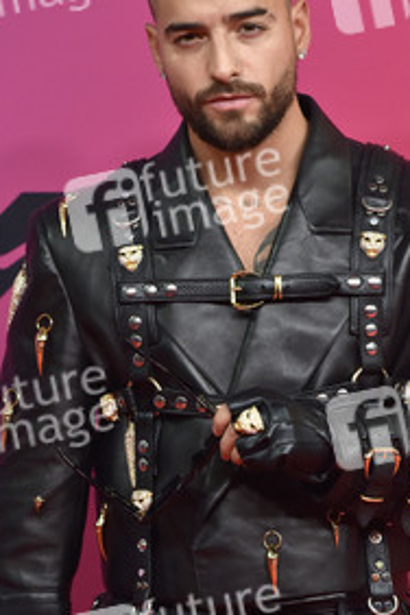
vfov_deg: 7.9
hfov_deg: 5.2
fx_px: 4475
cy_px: 310
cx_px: 240
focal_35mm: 262
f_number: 5.6
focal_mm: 185
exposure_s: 1/250
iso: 2000
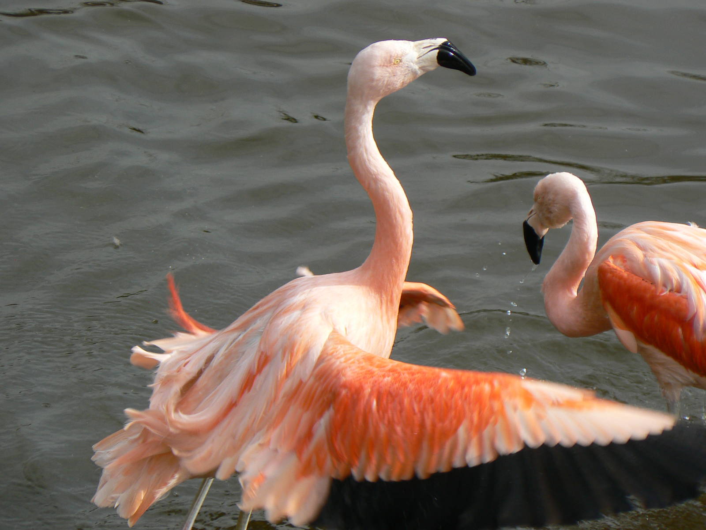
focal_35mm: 354
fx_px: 7220
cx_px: 353
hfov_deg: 5.6
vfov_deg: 4.2
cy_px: 265
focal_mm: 59
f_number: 5.6
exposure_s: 1/500
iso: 80
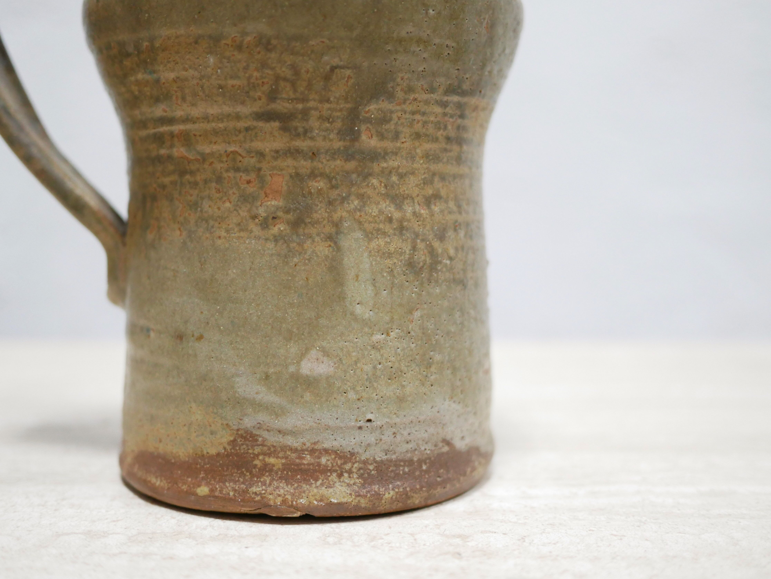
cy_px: 290
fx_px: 891
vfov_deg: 36.0
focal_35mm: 40
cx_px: 386
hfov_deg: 46.8
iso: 1250
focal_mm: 20
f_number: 1.7
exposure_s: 1/60
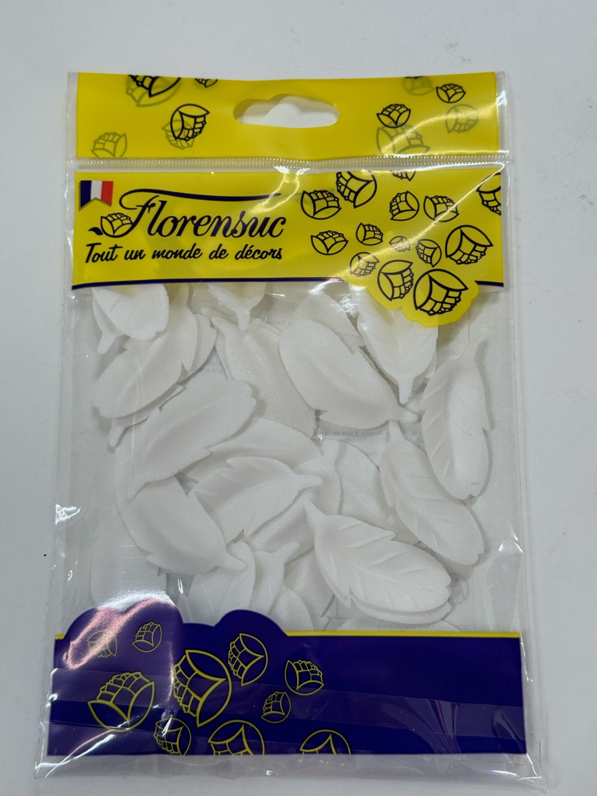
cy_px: 398
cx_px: 298
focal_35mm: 48
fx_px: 1104
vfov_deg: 39.7
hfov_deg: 30.3
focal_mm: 6.86
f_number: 1.78
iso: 64
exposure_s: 1/100
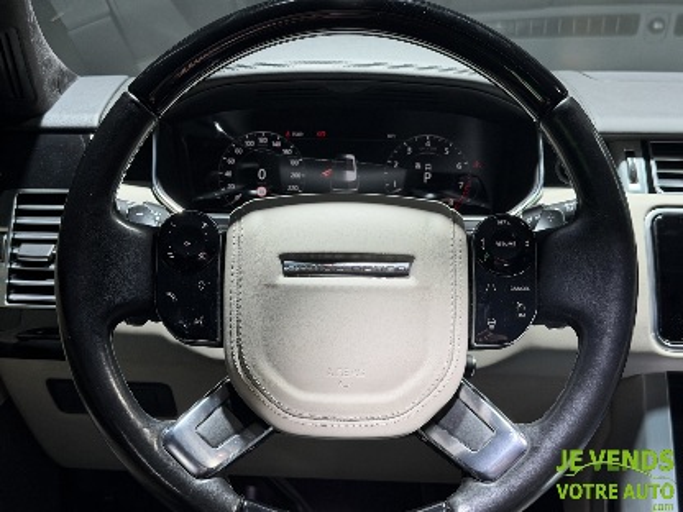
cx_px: 342
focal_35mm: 48
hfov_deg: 39.7
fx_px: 947
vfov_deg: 30.3
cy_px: 256
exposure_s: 1/50
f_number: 1.78
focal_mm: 6.76
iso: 64
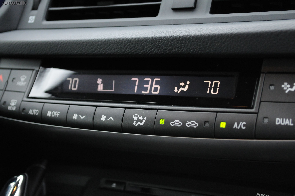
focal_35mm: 66
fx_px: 540
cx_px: 148
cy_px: 98
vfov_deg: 20.6
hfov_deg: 30.5
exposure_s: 1/100
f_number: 5.3
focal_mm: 44
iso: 2000
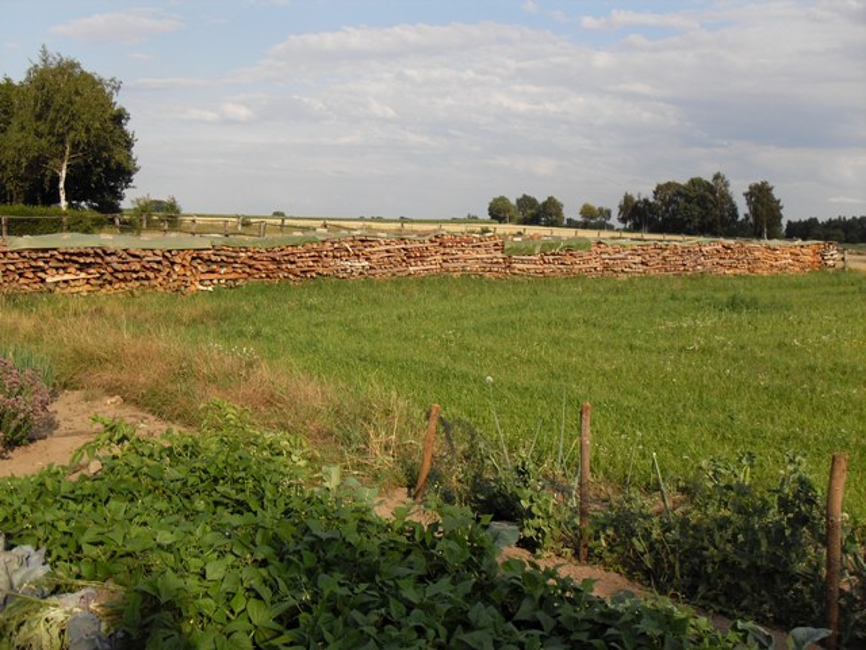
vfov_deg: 38.7
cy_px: 325
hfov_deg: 50.1
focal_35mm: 37
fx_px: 926
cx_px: 433
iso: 80
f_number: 8.9
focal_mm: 6.3
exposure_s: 1/90
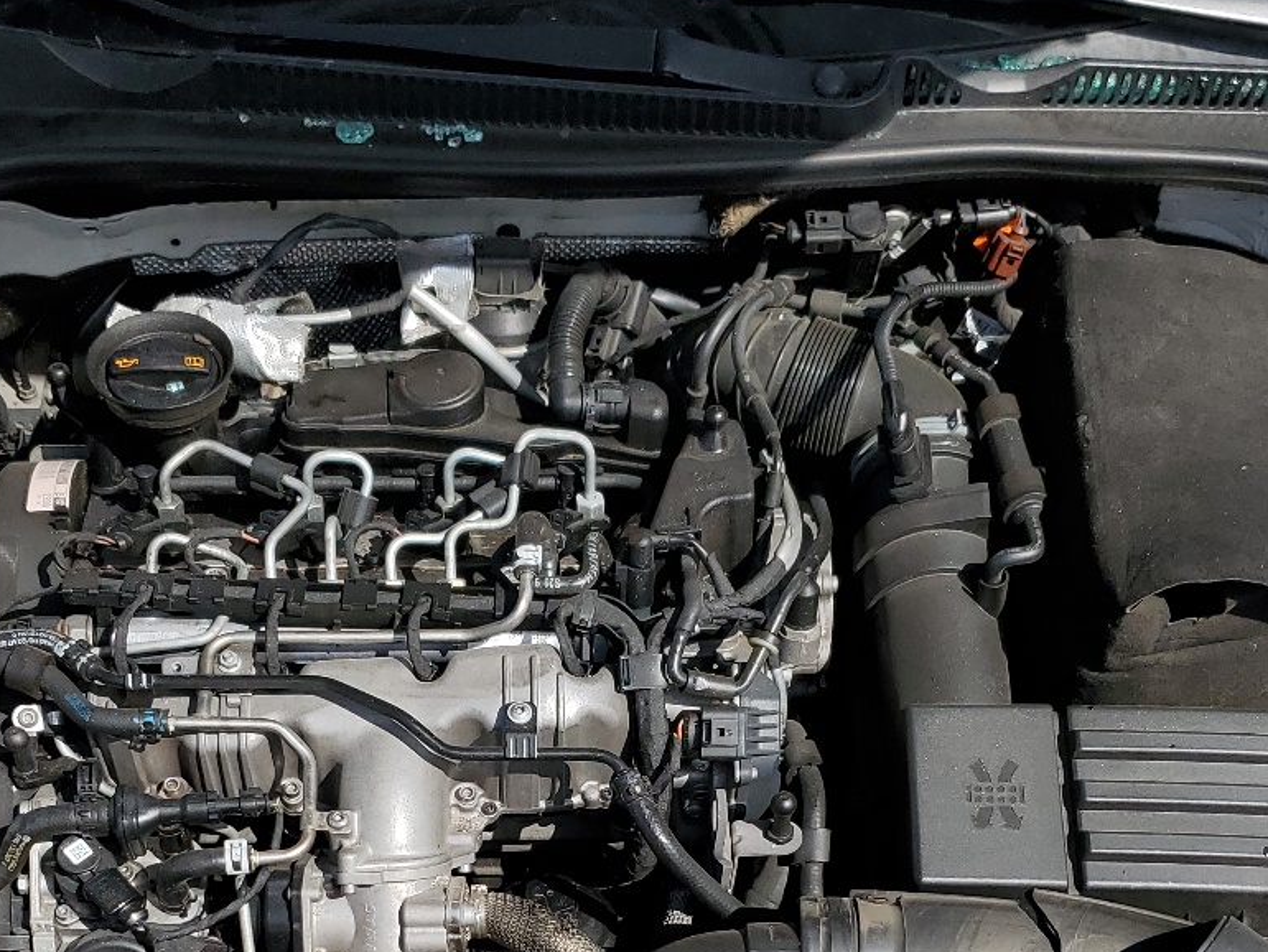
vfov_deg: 26.1
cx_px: 535
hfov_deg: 35.5
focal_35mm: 54
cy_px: 868
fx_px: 1979
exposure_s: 1/5000
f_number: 1.5
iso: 50
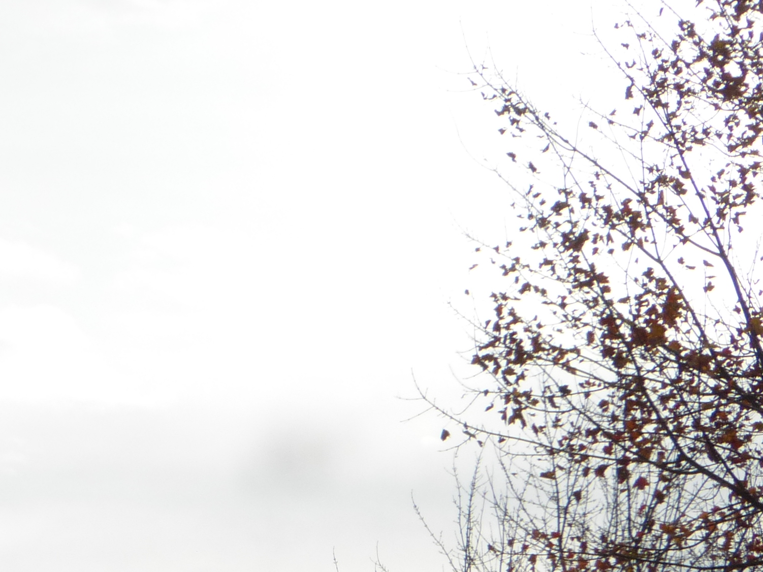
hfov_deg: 13.9
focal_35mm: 135
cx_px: -314
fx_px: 2975
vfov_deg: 10.7
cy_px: 800
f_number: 4.1
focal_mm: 7.9
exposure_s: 1/1300
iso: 100
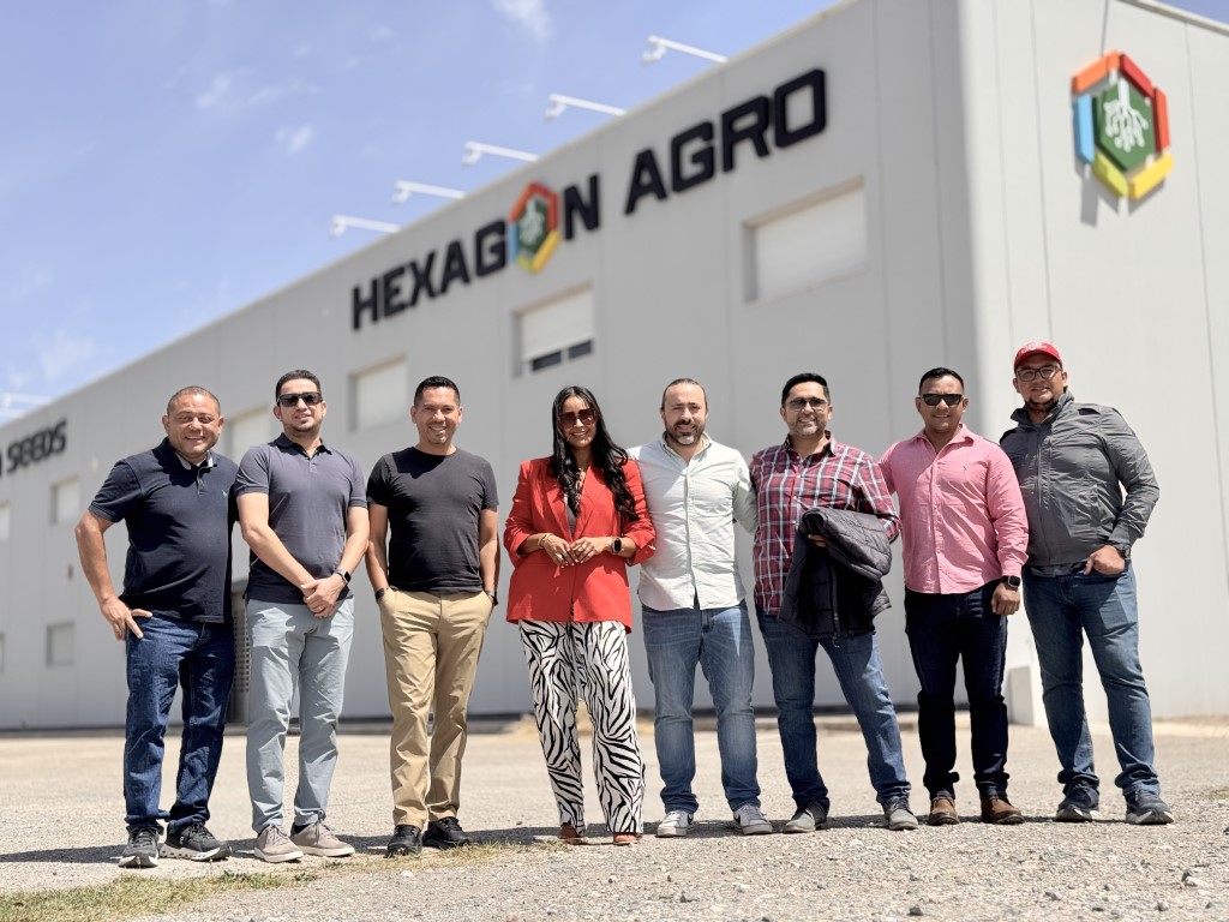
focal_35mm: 48
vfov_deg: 30.3
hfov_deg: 39.7
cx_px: 614
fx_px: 1704
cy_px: 461
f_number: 1.78
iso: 64
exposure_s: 1/4608
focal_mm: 6.76
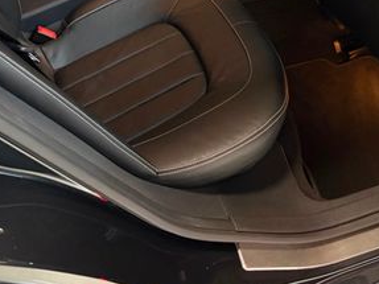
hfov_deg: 33.2
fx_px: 635
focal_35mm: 58
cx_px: 223
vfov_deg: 23.9
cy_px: -13
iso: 1000
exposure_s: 1/30
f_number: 1.6
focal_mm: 5.96
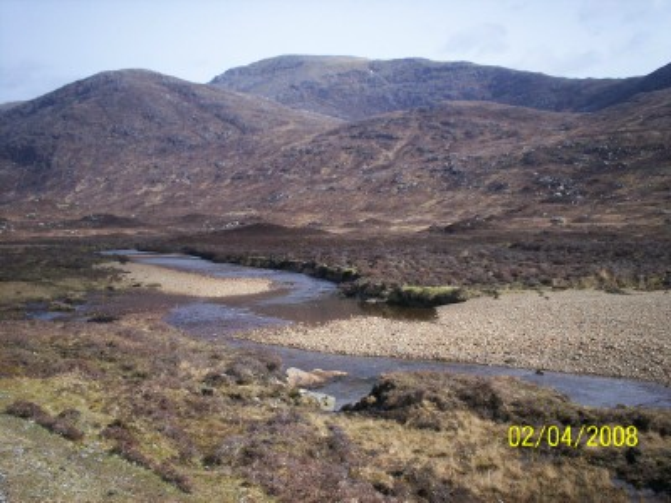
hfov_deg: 51.4
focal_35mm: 36
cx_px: 336
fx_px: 698
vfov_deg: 39.7
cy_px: 252
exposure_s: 1/470
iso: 100
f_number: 4.5
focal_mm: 6
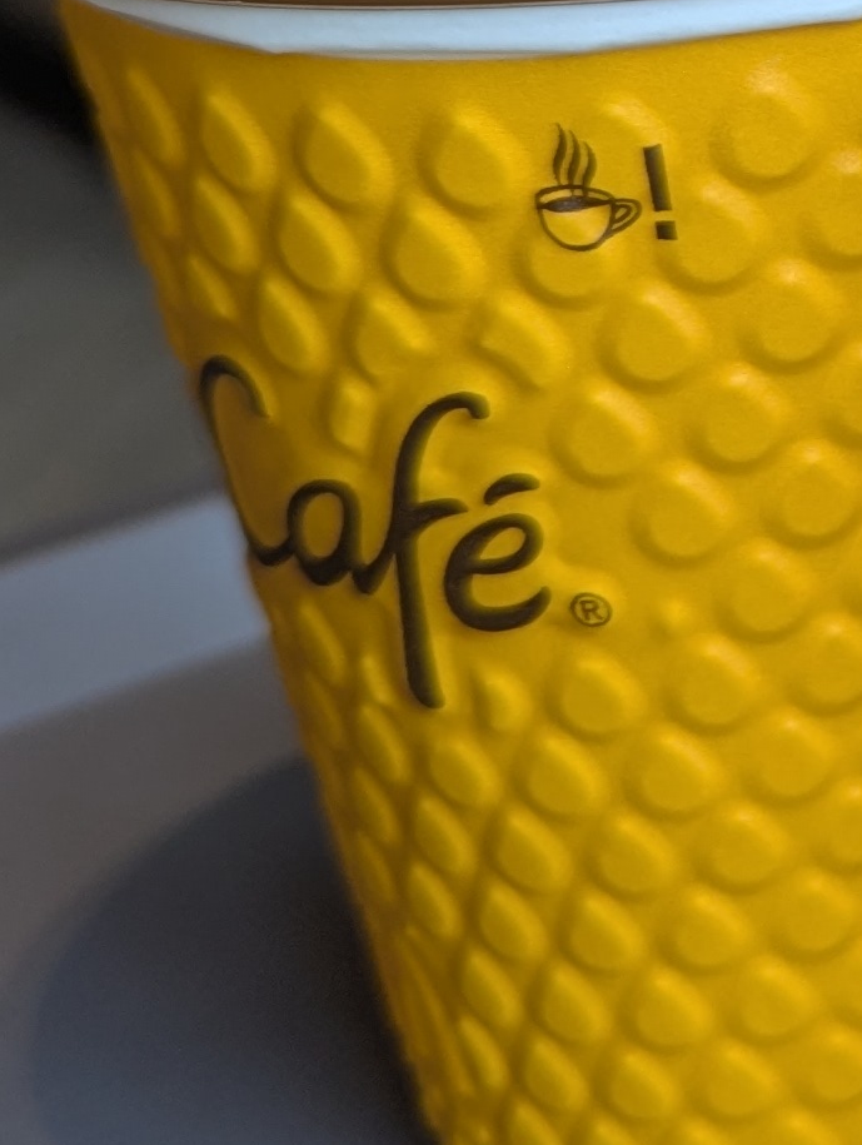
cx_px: 1840
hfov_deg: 12.0
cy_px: -110
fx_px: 3544
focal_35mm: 107
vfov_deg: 17.7
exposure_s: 1/29.1
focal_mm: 6.81
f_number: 1.85
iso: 29
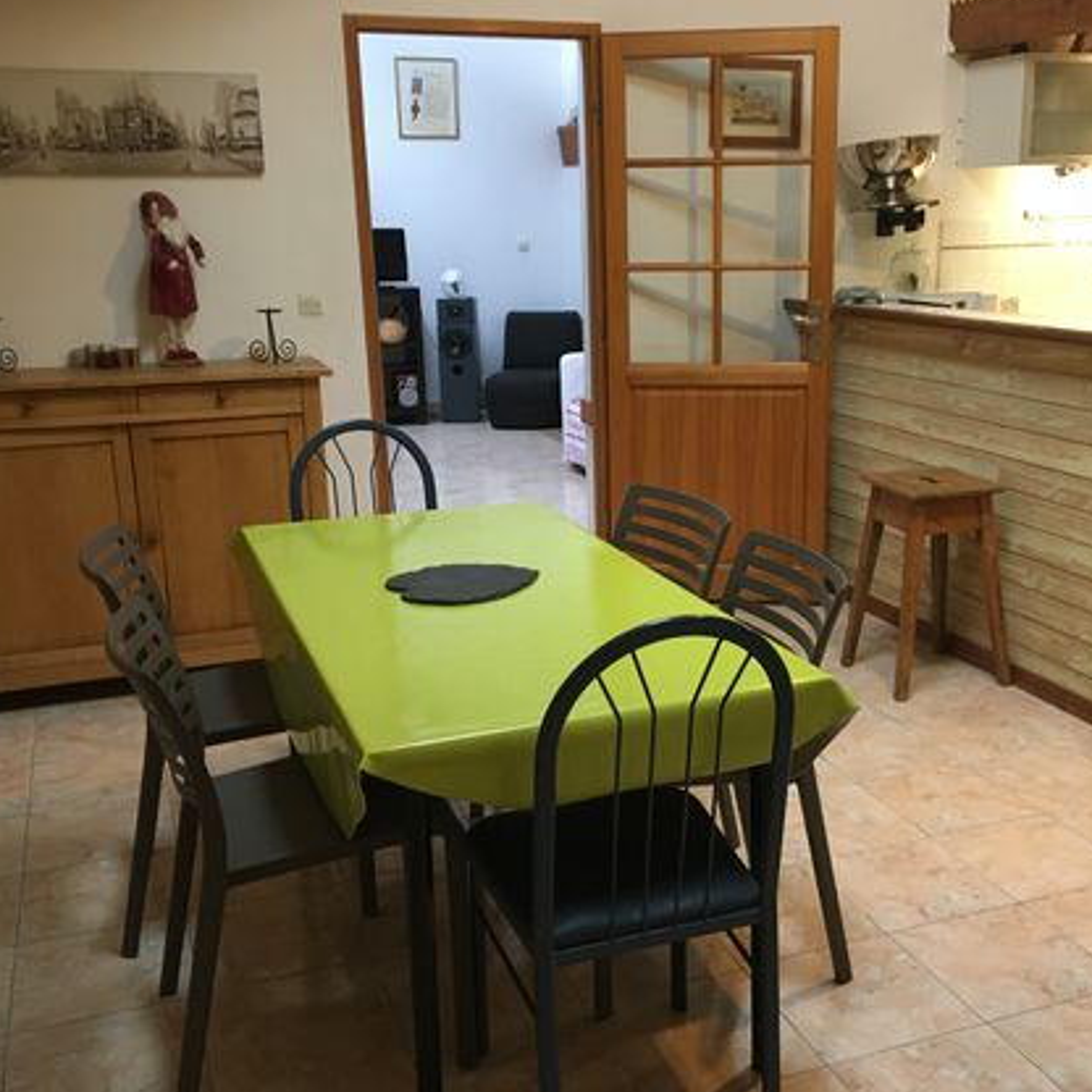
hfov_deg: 44.8
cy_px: 549
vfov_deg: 44.9
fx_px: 1321
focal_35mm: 37
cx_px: 633
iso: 200
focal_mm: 4.15
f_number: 2.2
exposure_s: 1/33
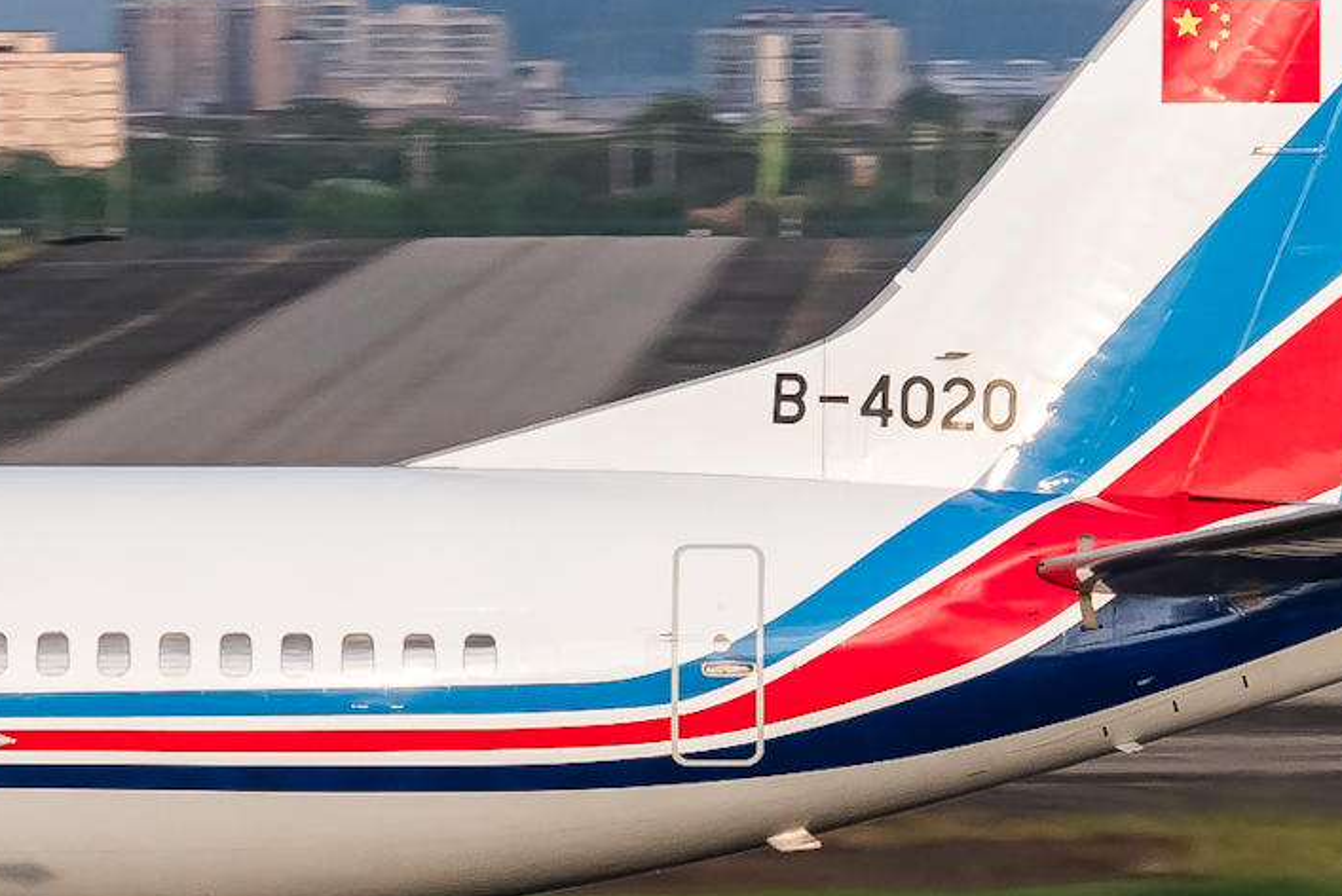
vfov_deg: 2.0
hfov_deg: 3.0
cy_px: 714
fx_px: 25619
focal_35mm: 687
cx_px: -376
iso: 640
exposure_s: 1/250
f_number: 16
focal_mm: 150
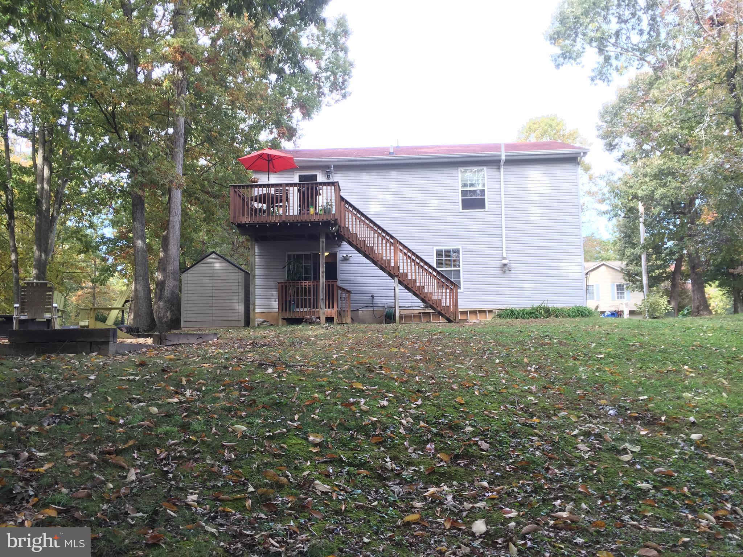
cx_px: 372
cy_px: 278
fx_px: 622
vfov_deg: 48.2
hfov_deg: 61.7
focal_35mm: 29
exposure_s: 1/120
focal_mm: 4.15
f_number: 2.2
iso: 40
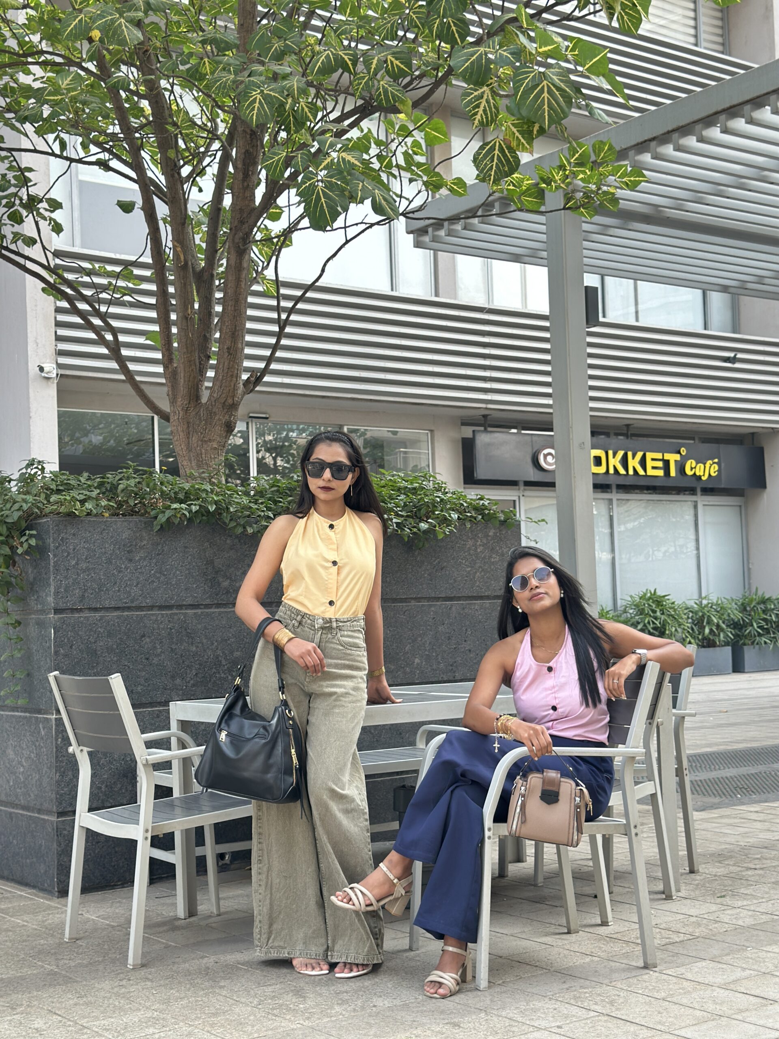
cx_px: 390
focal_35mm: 48
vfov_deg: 39.7
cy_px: 520
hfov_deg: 30.3
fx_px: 1440
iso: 80
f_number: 1.78
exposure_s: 1/233
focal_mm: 6.86
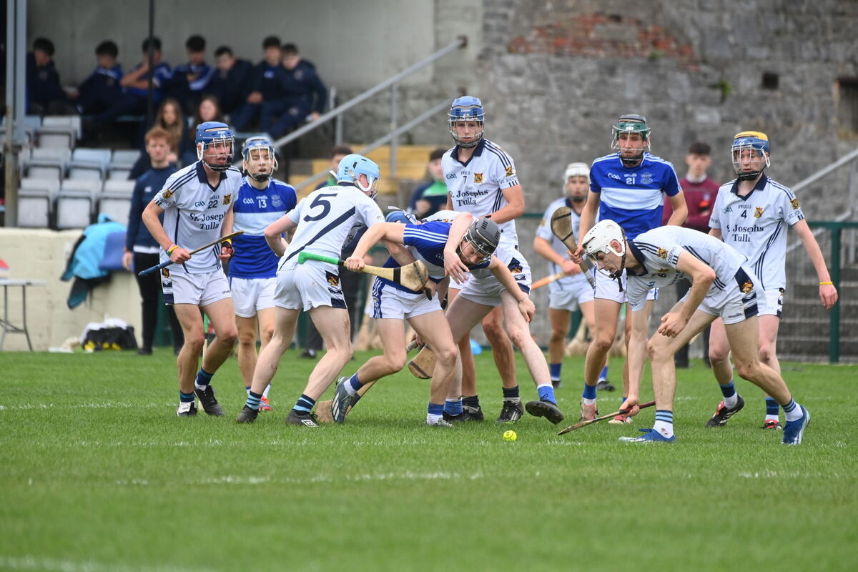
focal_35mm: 500
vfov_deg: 2.7
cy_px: 286
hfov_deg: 4.1
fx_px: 11916
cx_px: 429
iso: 1000
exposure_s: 1/800
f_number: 5.6
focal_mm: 500
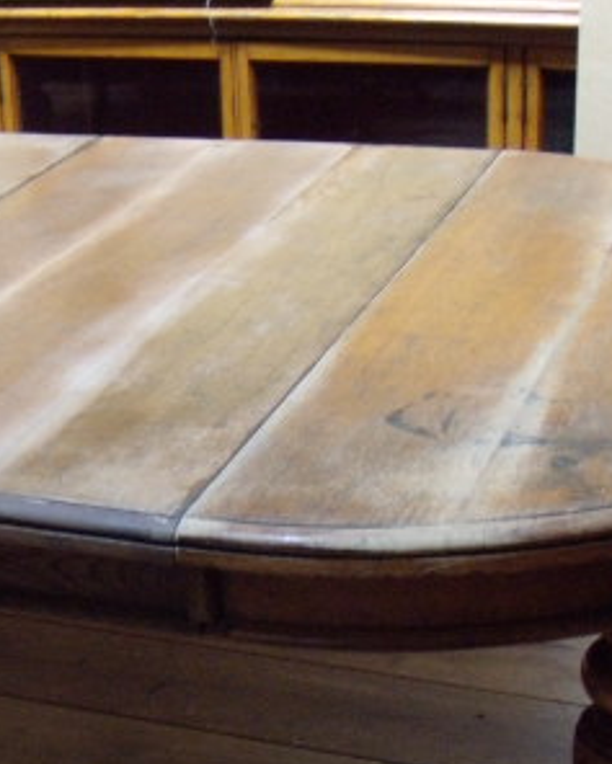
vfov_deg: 24.7
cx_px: -21
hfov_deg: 19.5
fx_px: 1720
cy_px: 612
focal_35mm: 76
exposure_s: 1/10
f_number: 3.6
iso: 400
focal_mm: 6.4
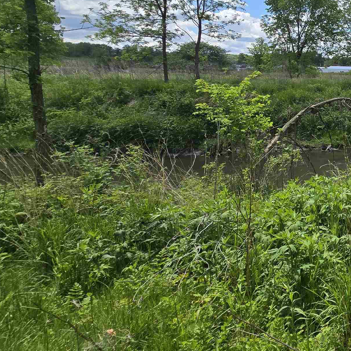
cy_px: 102
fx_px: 333
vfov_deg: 53.9
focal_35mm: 29
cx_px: 439
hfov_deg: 38.0
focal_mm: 2.2
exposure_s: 1/2730
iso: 50
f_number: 2.2
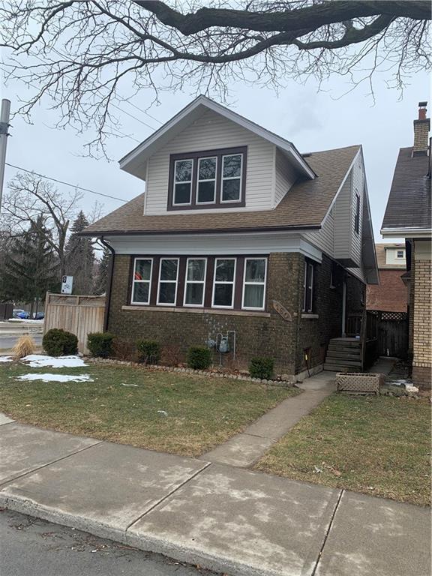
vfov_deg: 67.3
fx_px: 433
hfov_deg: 53.1
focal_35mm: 26
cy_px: 288
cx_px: 216
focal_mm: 4.25
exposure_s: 1/627
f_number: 1.8
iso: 25
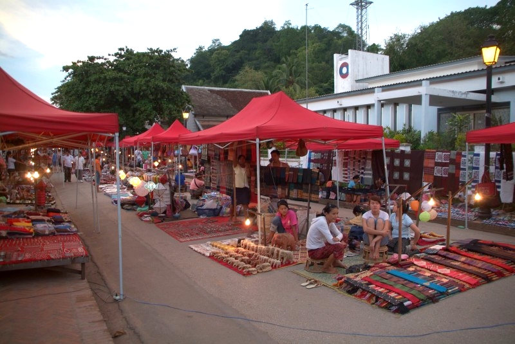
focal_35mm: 27
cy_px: 172
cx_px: 258
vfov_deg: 48.0
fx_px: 387
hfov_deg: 67.3
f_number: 3.5
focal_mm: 18
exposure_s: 1/20
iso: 100
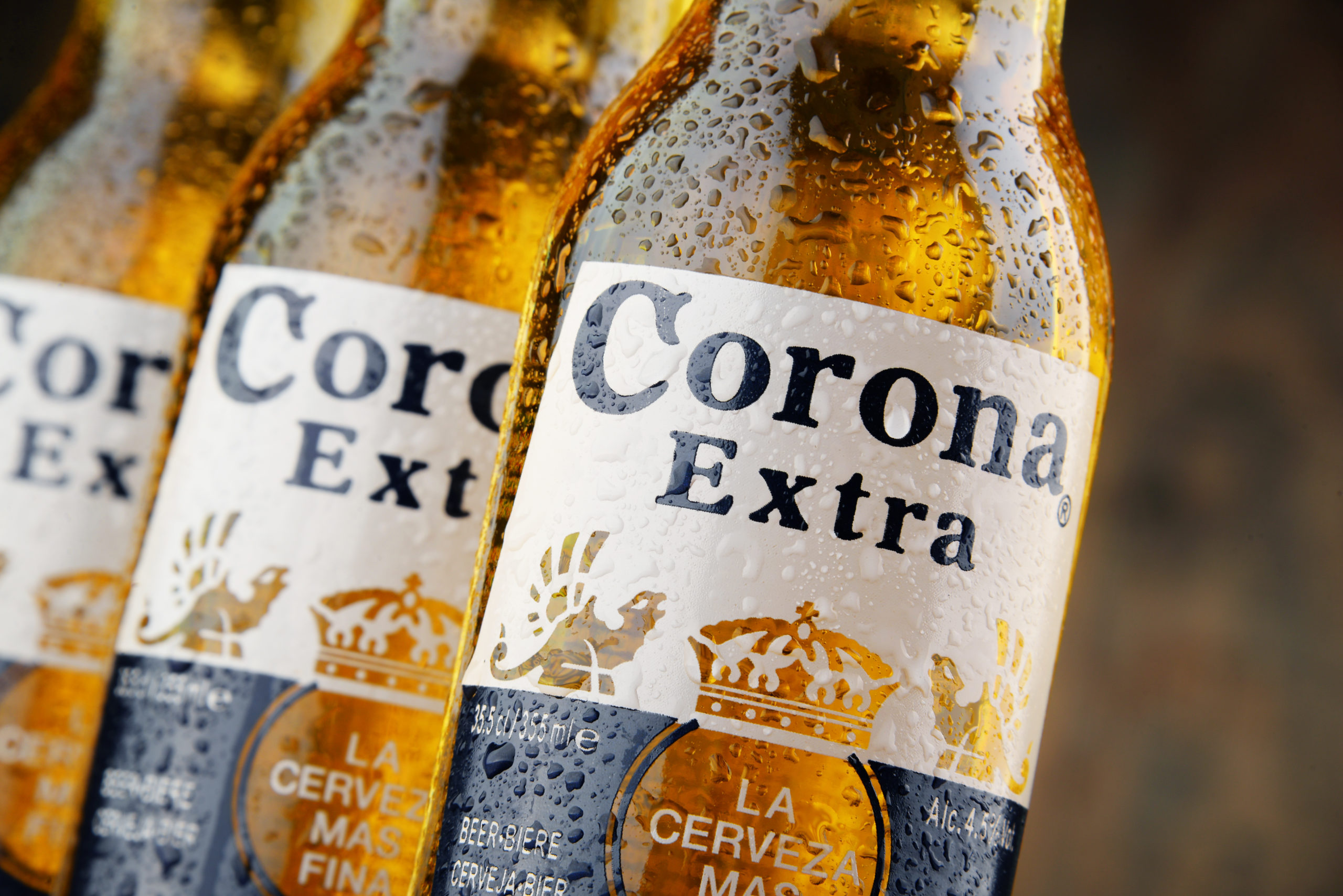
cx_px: 672
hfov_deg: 6.9
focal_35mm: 300
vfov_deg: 4.6
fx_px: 11196
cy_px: 448
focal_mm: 300
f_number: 18
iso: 100
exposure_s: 1/125
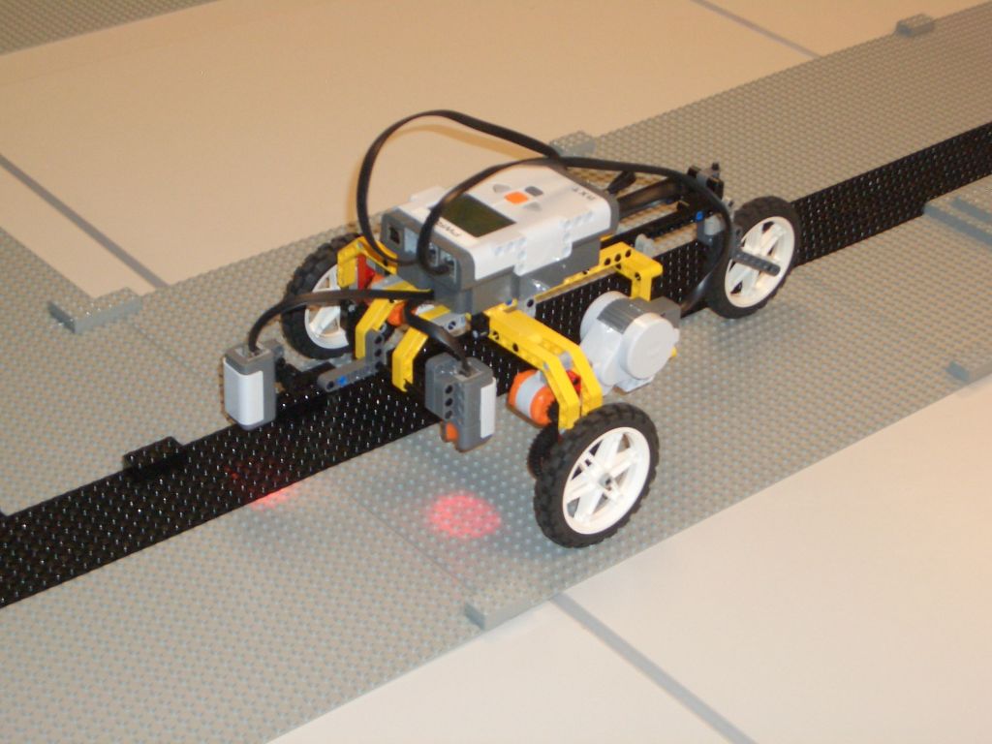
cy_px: 372
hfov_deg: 26.3
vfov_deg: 19.9
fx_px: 2121
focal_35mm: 74
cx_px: 496
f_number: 3.9
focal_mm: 12.2
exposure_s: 1/60
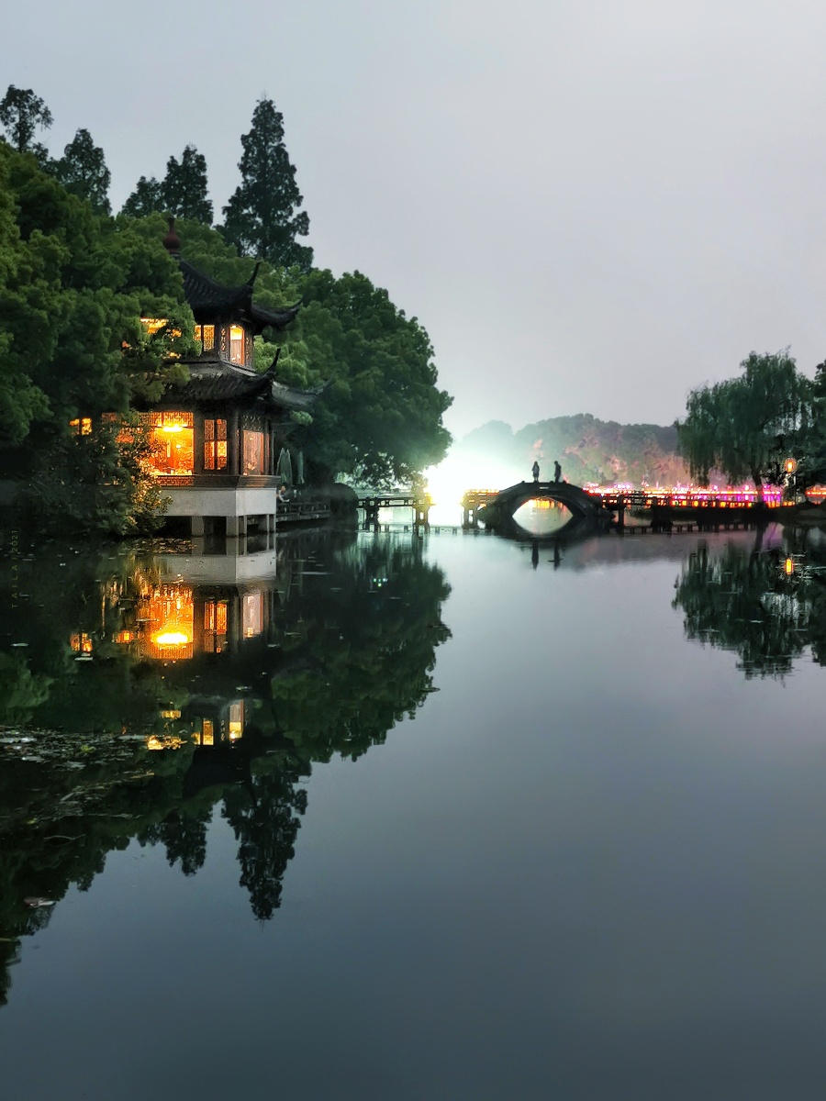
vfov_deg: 35.5
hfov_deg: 27.0
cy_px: 550
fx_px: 1718
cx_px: 413
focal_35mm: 54
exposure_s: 3
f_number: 1.8
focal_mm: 5.58
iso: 100
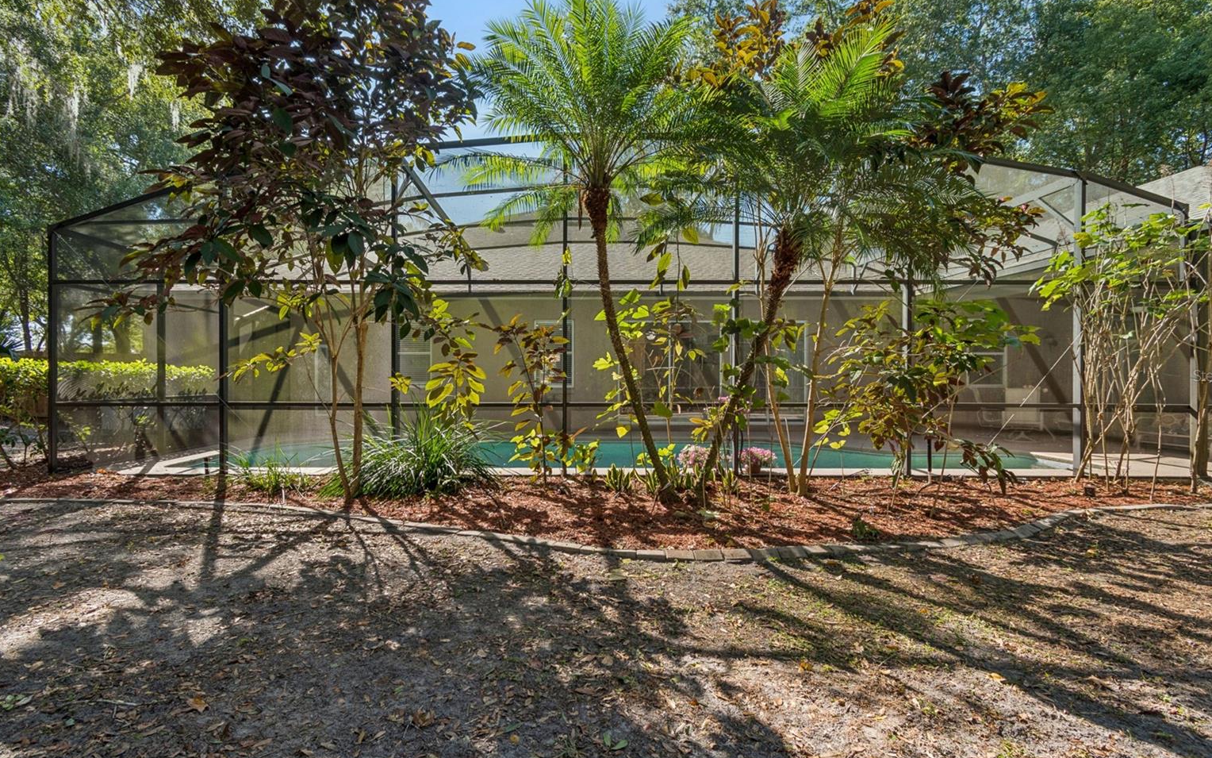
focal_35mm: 16
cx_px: 629
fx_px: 528
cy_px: 375
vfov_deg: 71.3
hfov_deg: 97.8
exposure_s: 1/80
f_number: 7.1
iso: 100
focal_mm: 10
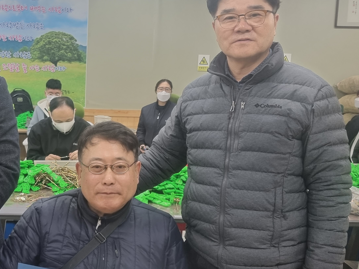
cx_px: 98
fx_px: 498
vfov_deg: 30.3
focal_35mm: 48
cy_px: 123
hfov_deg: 38.8
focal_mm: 5.4
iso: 200
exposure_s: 1/120
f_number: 1.8
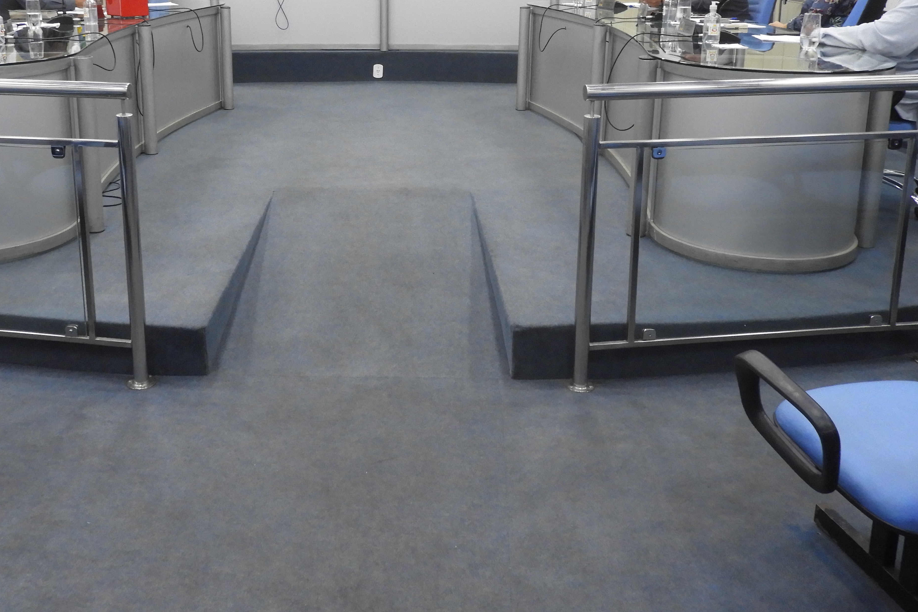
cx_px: 380
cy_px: 133
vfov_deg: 36.7
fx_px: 892
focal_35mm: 35
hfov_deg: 54.1
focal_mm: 4.3
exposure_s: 1/30
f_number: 3.3
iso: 360
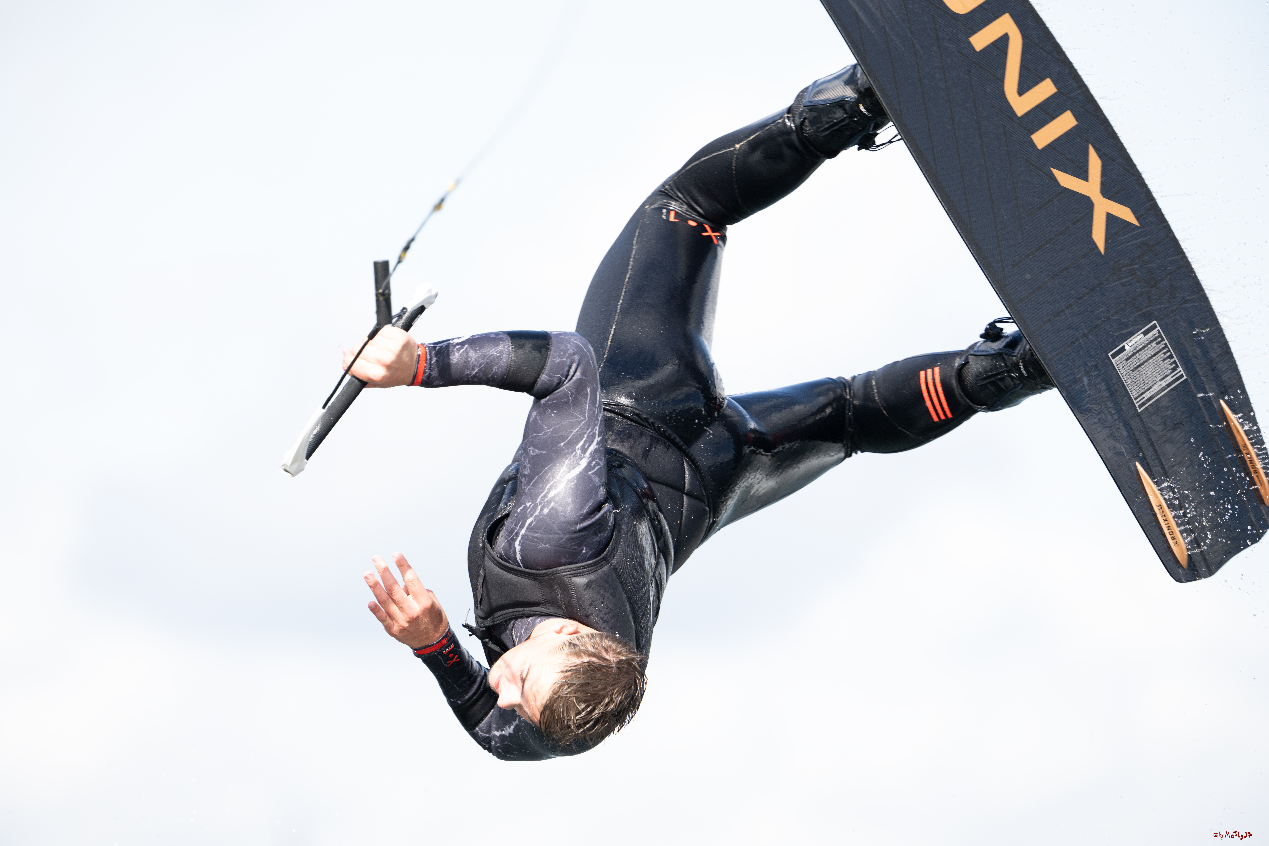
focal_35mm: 400
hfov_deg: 5.2
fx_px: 14099
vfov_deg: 3.4
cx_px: 634
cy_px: 423
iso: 320
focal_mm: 400
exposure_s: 1/1600
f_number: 4.5
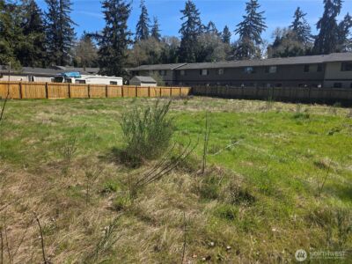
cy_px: 132
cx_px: 176
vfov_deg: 58.9
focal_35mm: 23
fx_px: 234
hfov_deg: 73.9
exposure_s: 1/4333
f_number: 1.7
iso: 80
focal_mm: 6.3
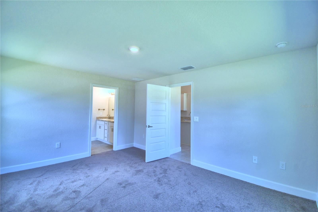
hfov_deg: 100.4
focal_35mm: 15
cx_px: 159
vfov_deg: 77.3
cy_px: 106
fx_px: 132
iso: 320
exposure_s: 1/125
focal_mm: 10
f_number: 4.5
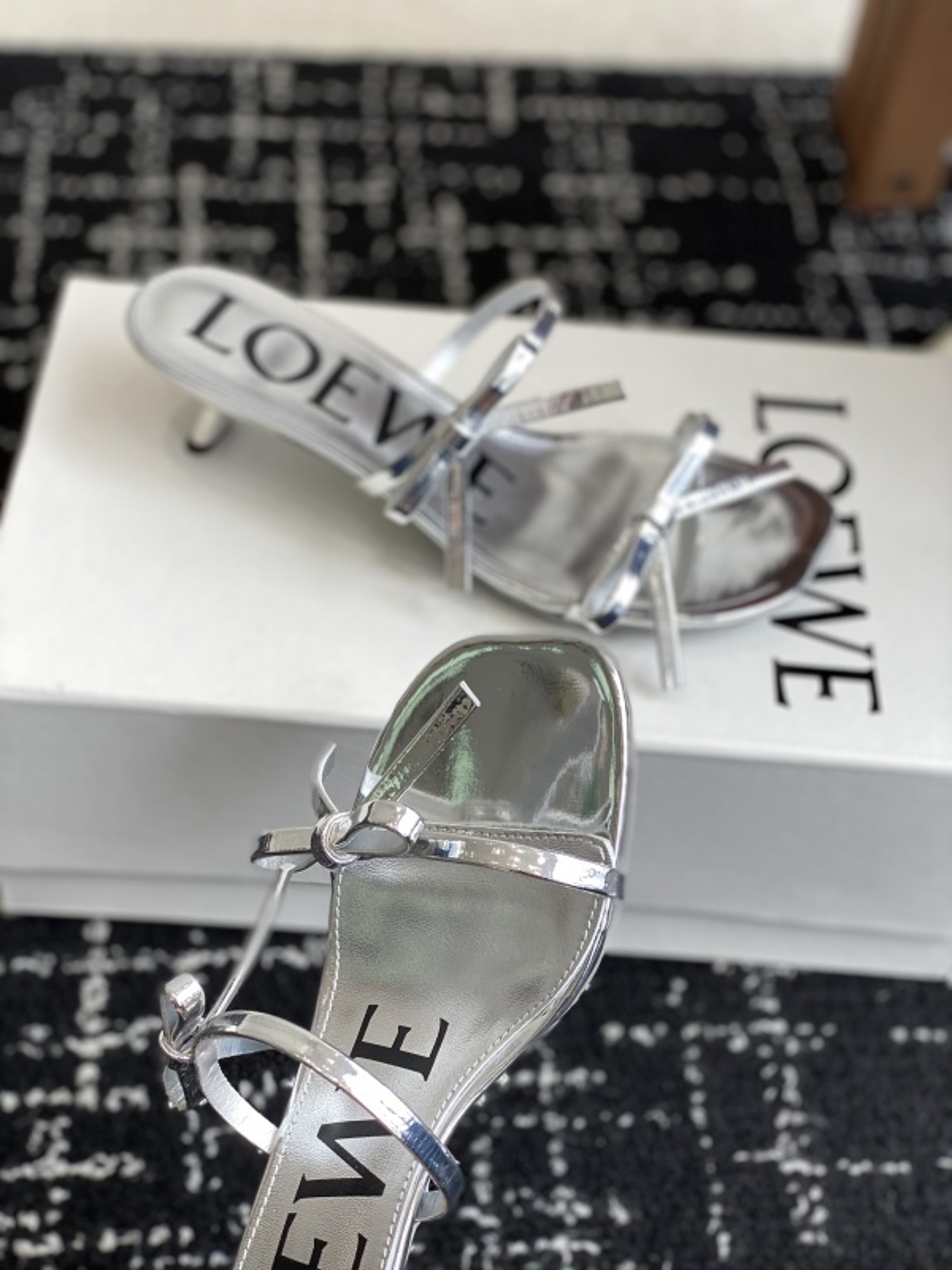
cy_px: 635
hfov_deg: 28.0
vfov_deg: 36.8
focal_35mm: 52
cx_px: 476
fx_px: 1907
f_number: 2
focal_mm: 6
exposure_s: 1/122
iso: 20
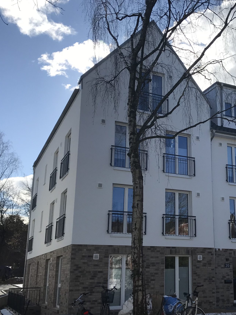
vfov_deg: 44.7
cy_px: 173
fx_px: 382
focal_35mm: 42
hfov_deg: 33.5
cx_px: 185
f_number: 1.8
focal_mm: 3.99
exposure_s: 1/3300
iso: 20
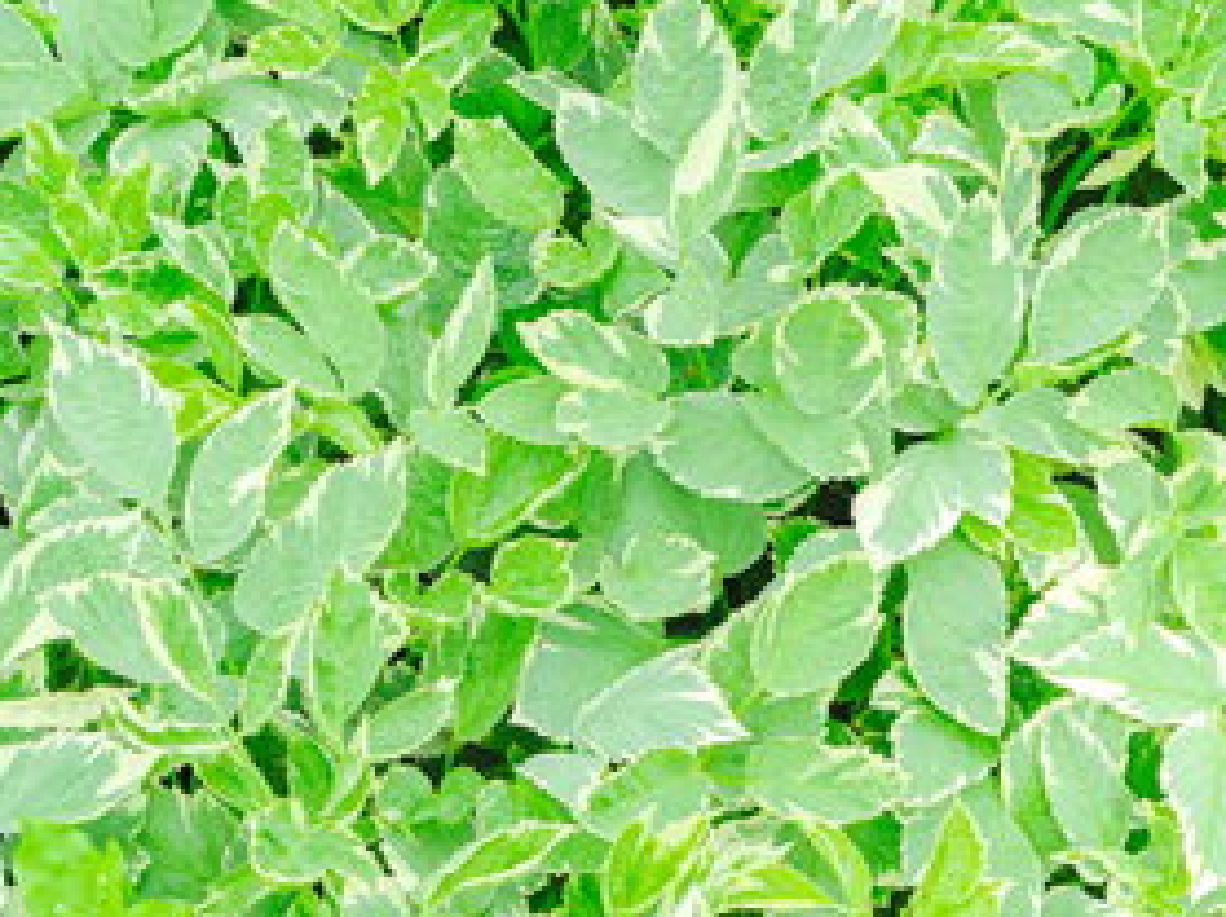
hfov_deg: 20.2
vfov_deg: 15.2
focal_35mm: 97
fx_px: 3432
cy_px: 582
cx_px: 847
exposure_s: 1/200
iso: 100
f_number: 6.3
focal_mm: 21.1
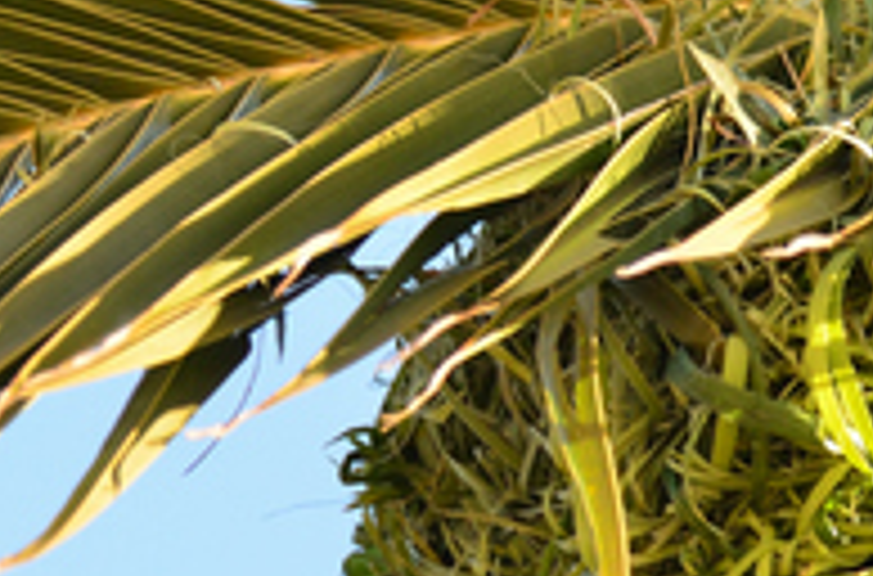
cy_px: 925
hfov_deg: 1.8
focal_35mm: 1138
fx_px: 27507
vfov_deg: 1.2
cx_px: 976
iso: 400
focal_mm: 210
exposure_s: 1/320
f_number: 5.3
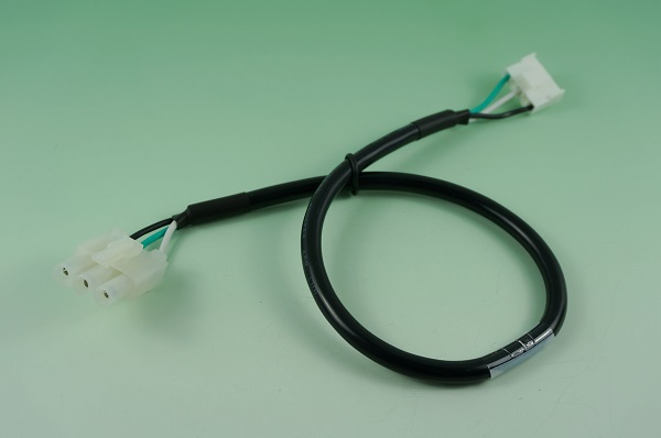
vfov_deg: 29.8
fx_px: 825
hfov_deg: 43.7
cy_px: 219
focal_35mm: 45
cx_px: 330
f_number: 7.1
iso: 100
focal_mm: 30
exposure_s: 1/100
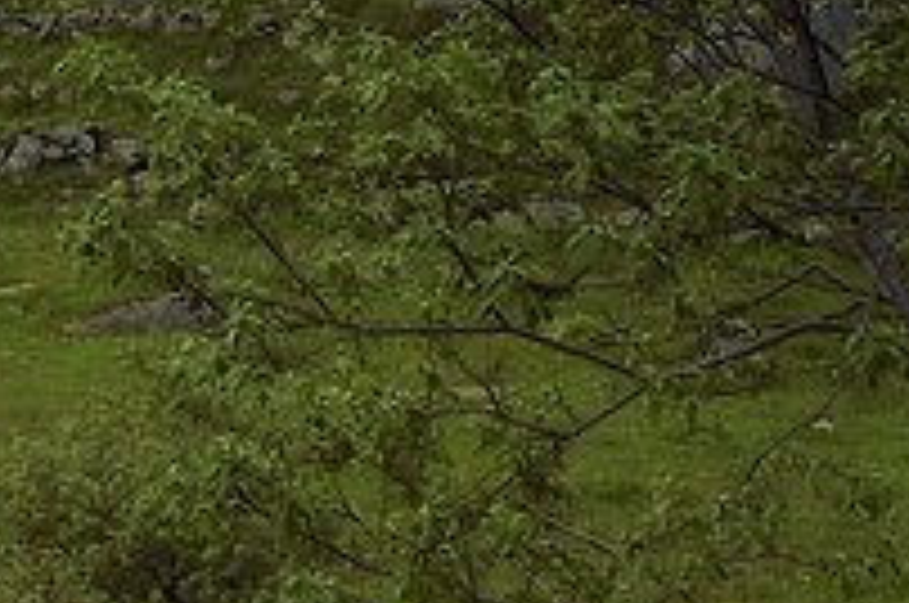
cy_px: -1580
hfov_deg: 6.6
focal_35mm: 301
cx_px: -963
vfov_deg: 4.3
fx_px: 7588
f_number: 8
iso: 200
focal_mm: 38
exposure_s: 1/320
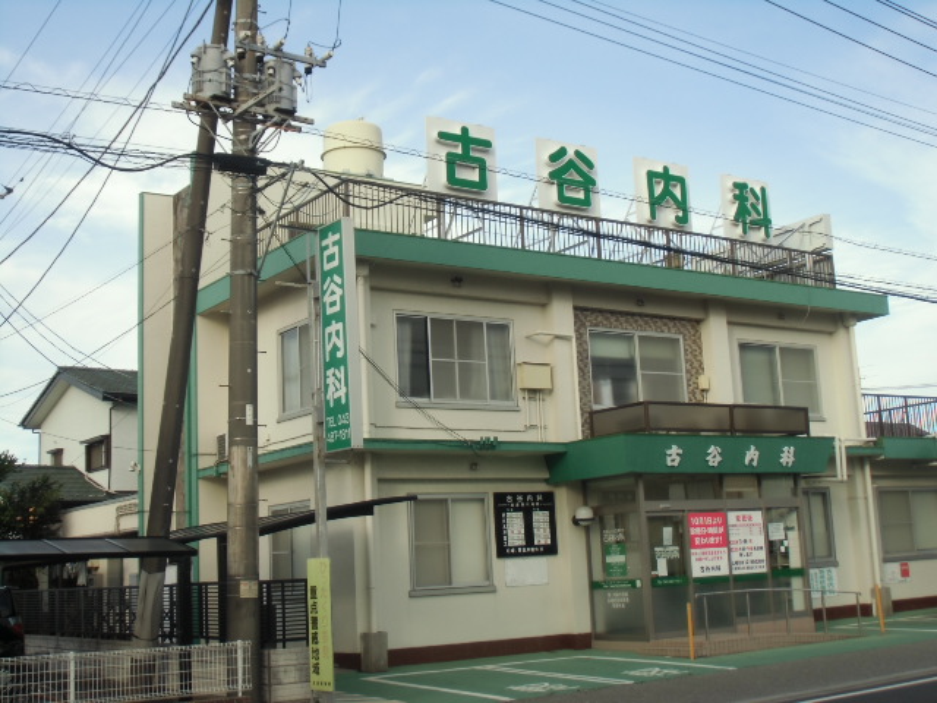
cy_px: 352
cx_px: 468
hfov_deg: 40.4
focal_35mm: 47
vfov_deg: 30.9
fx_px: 1272
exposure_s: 1/200
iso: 64
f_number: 4.2
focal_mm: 8.29
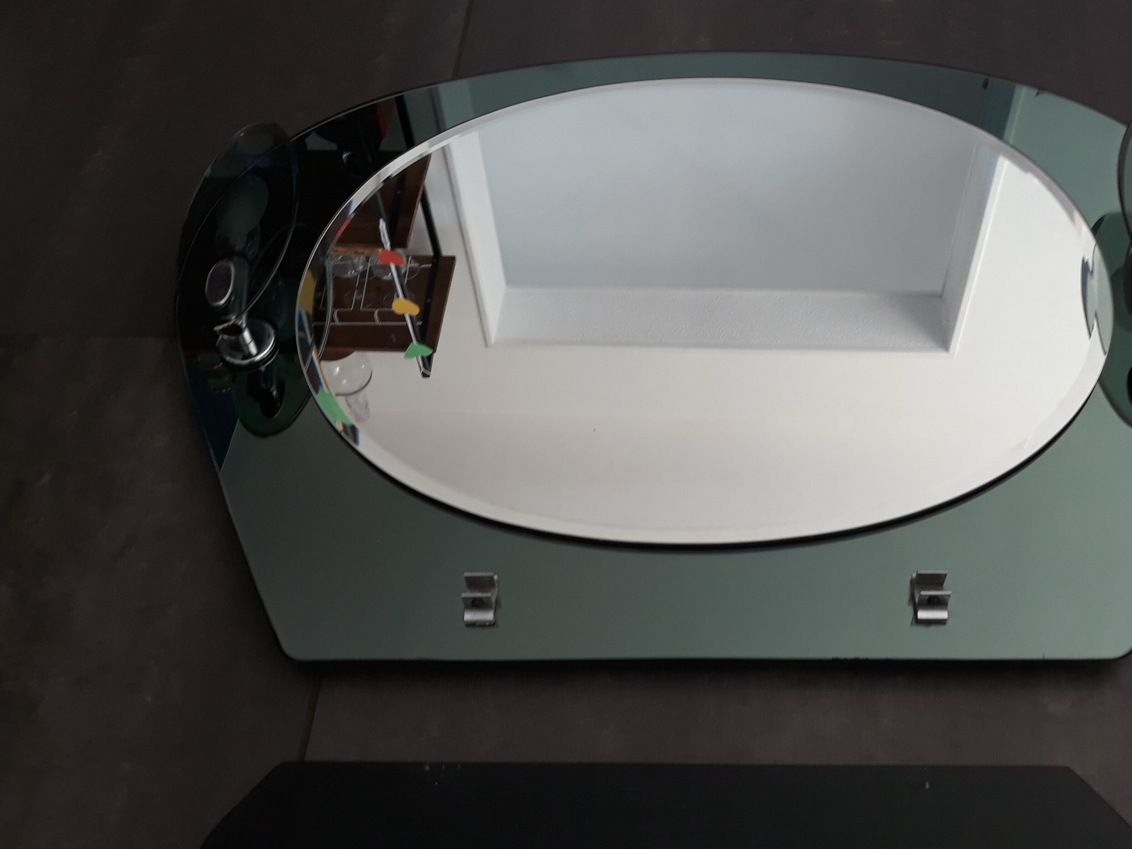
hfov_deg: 52.4
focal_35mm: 35
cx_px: 649
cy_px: 413
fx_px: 1145
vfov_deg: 40.7
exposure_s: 1/50
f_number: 1.7
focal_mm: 3.71
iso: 64
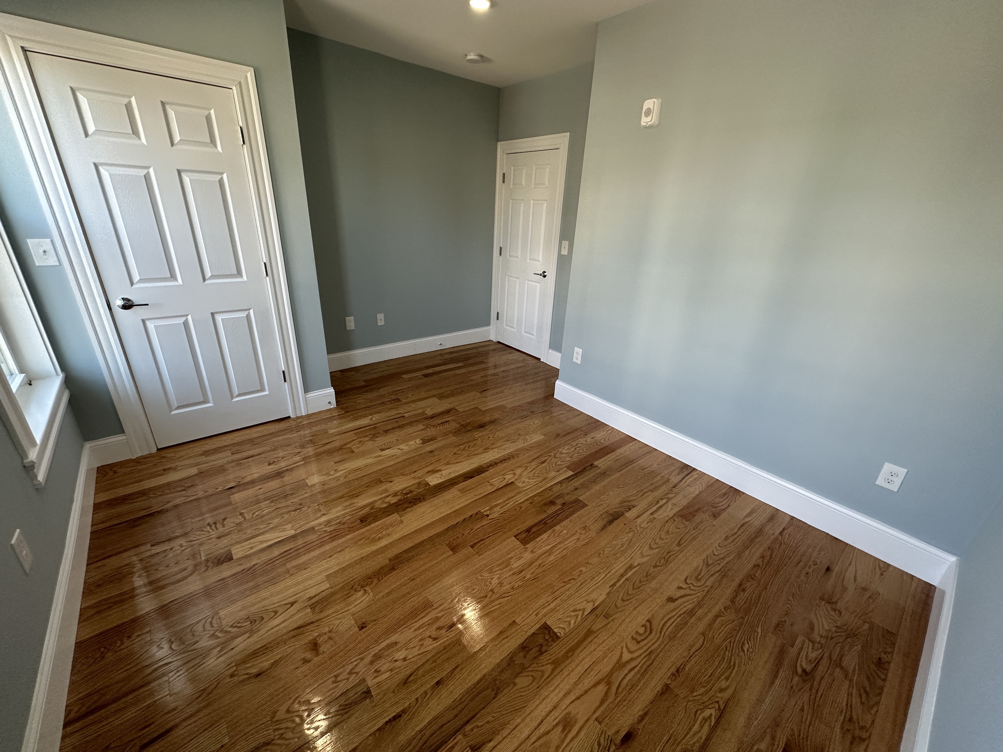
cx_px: 502
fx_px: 406
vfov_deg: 85.7
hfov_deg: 102.1
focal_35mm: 14
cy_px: 376
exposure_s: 1/120
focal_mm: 2.22
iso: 200
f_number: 2.2
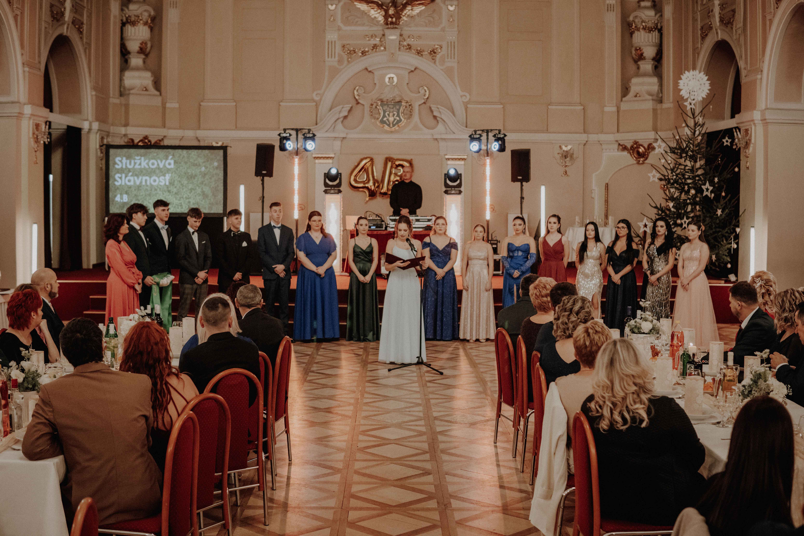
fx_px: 1005
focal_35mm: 45
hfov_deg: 43.6
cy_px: 268
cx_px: 402
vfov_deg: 29.9
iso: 2000
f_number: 2.2
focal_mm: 30
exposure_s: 1/60
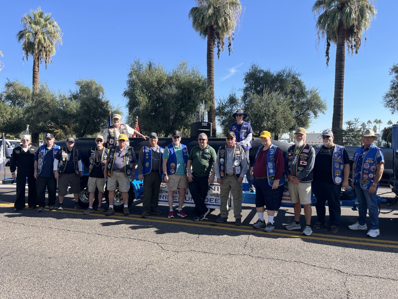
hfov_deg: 67.3
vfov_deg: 53.1
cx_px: 199
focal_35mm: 26
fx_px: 299
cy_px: 150
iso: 50
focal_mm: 5.1
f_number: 1.6
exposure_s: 1/1477
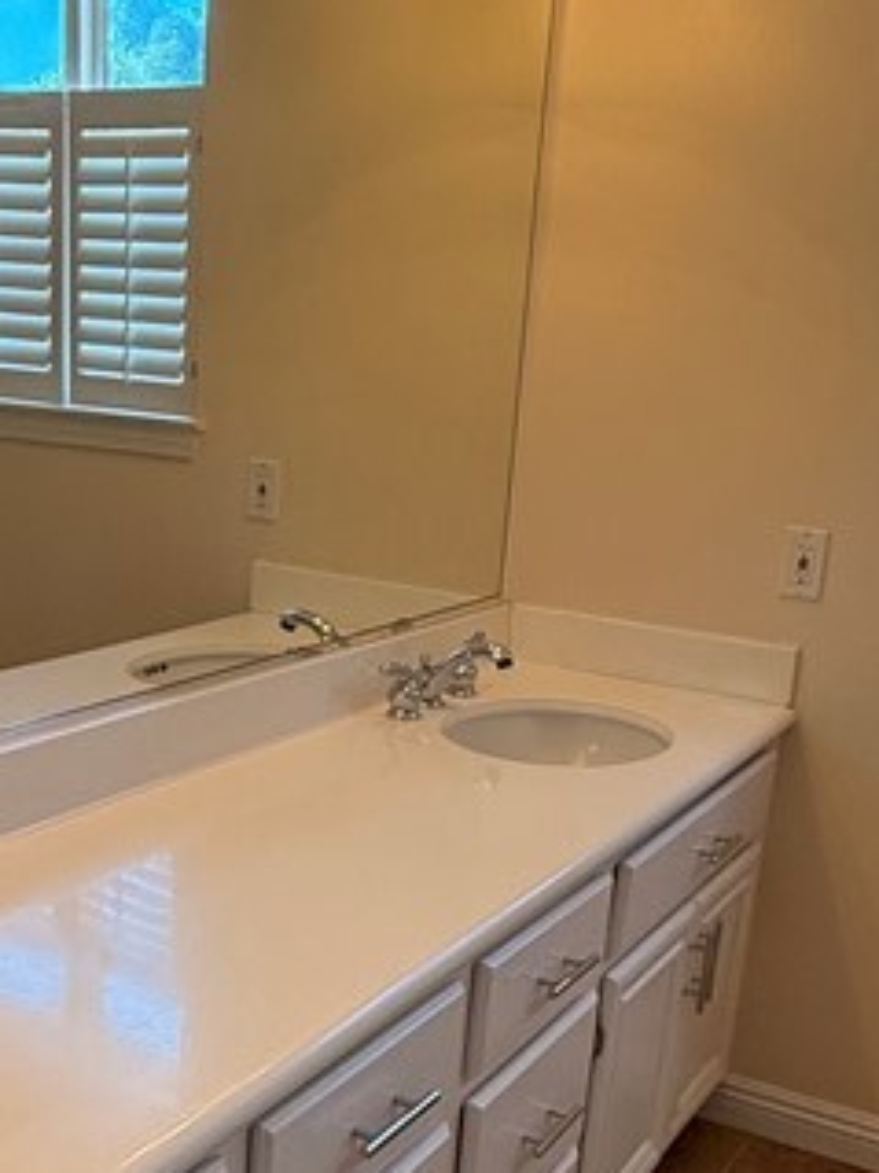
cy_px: 838
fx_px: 1525
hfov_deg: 32.2
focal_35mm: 45
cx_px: 412
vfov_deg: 41.2
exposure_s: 1/120
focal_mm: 2.22
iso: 160
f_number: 2.2
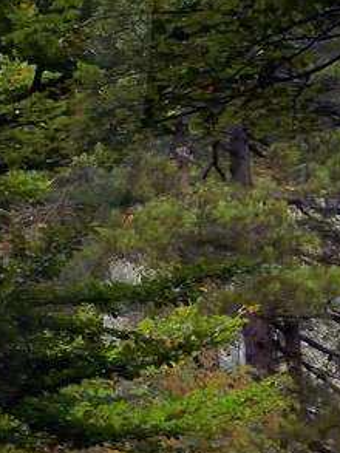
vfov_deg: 11.6
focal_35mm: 168
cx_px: -485
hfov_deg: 8.1
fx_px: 2199
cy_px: 0
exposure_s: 1/125
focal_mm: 32
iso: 800
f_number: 10
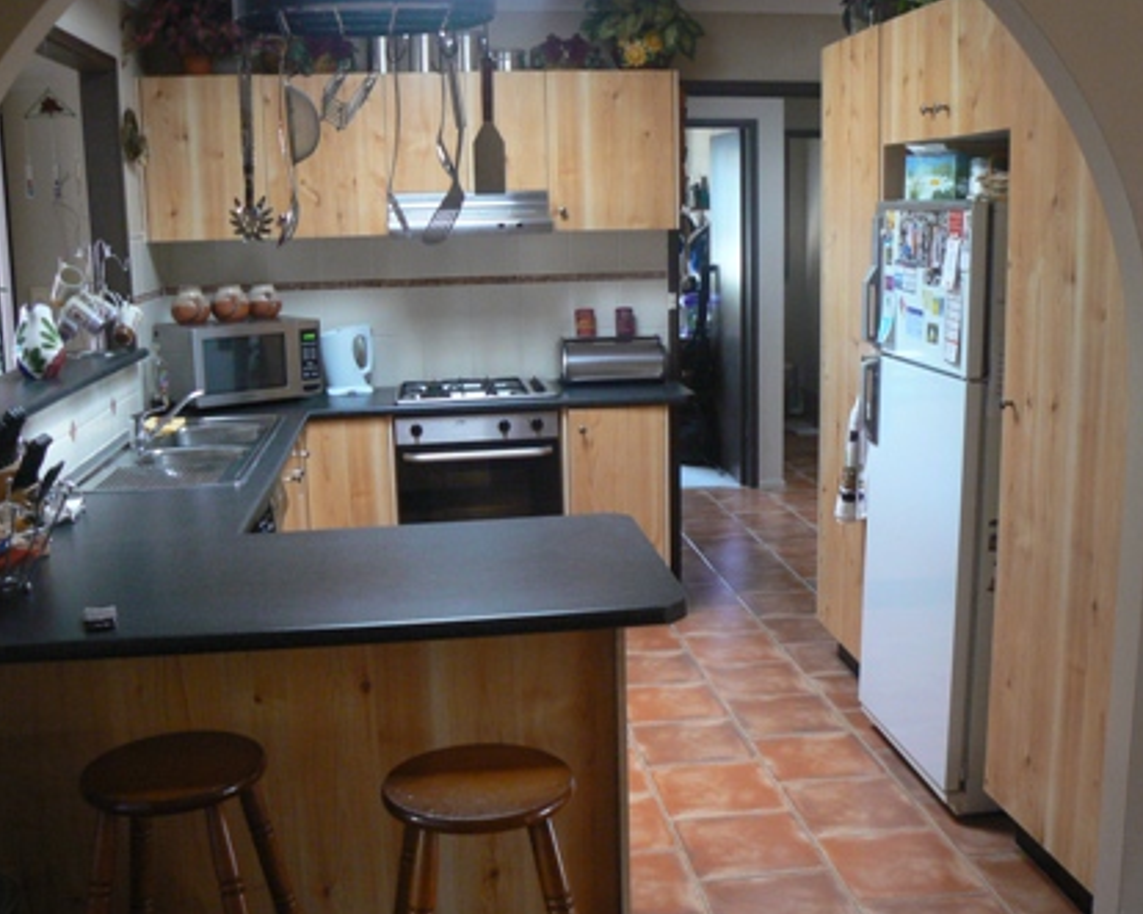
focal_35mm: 38
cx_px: 613
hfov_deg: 47.9
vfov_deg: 39.1
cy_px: 456
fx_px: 1285
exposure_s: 1/15
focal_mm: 6
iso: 200
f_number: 2.8
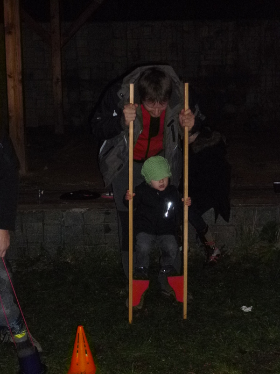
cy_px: 187
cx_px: 140
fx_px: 561
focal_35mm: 52
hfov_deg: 28.0
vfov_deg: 36.8
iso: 640
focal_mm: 9.2
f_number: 4.1
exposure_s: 1/125
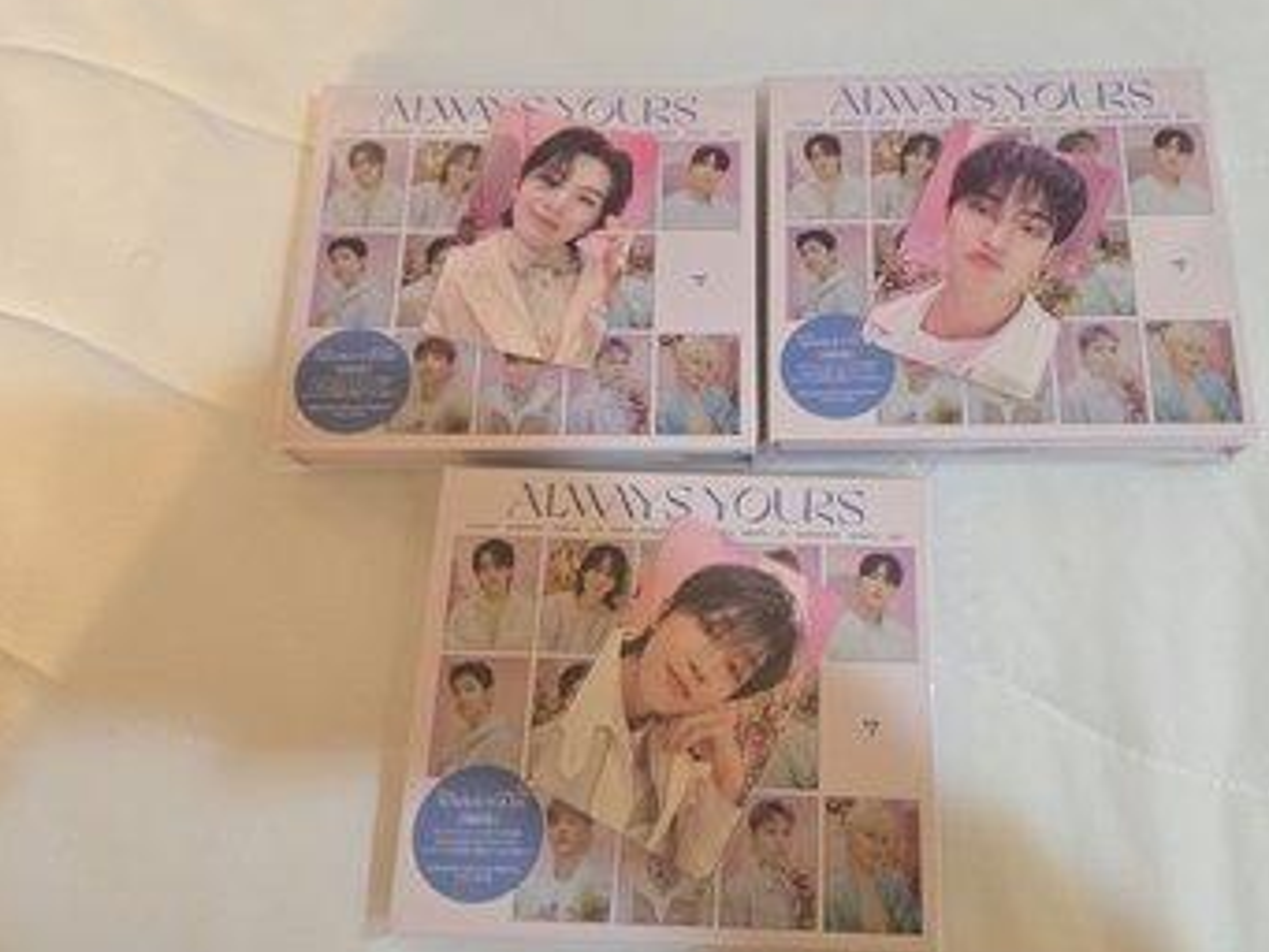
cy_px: 498
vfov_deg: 51.4
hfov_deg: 64.9
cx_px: 733
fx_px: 990
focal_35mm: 27
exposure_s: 1/60
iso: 640
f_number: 1.8
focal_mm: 5.4
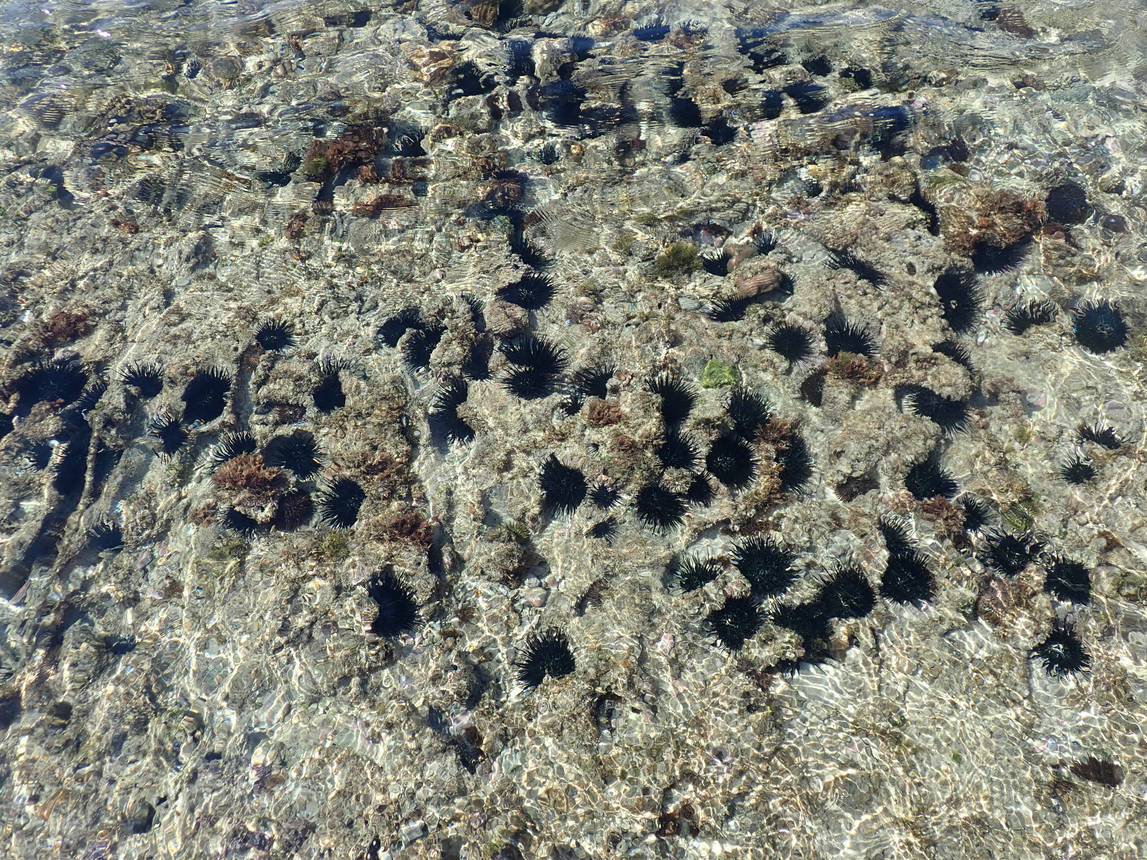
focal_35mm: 30
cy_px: 430
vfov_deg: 46.8
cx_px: 574
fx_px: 994
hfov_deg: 60.0
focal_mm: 5.5
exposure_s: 1/640
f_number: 3.2
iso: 100
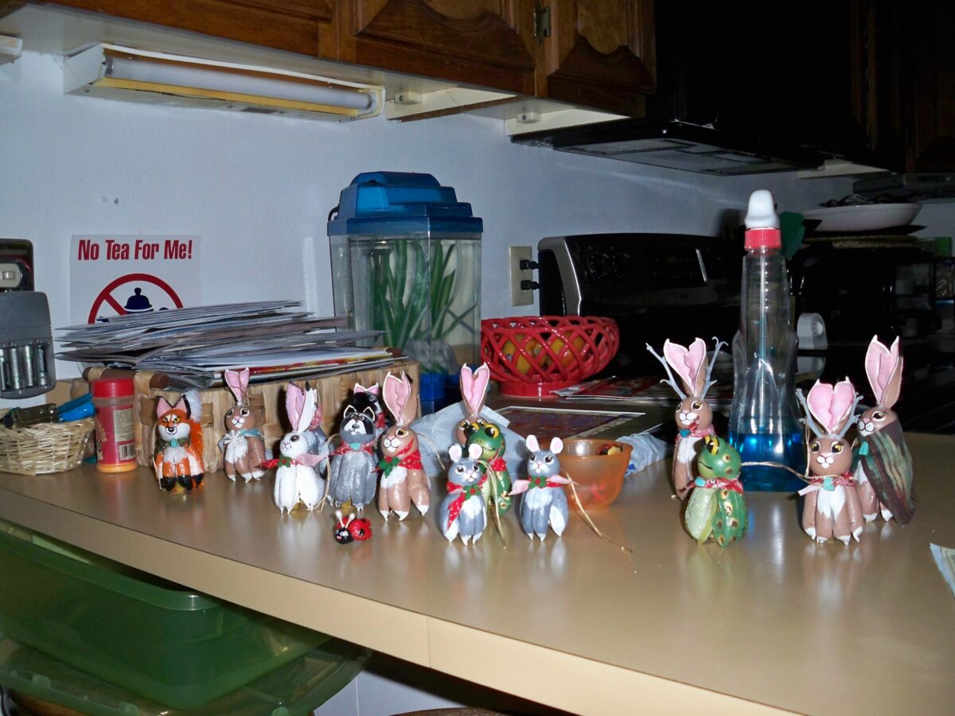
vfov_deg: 40.7
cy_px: 358
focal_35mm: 35
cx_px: 478
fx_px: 966
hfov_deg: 52.6
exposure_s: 1/60
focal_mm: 6.3
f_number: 3.1
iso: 200
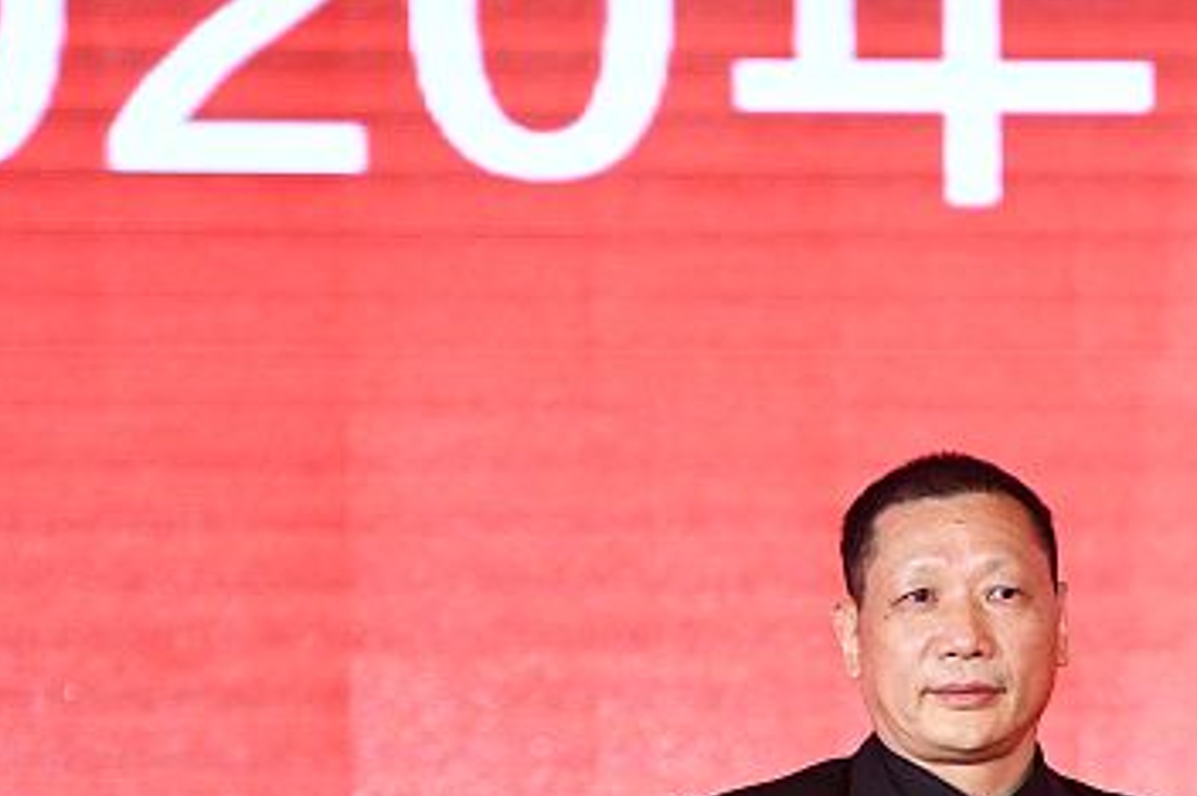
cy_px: 922
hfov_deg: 3.8
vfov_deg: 2.5
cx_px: 1483
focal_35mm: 546
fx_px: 18137
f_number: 2.8
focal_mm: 160
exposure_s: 1/400
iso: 1600
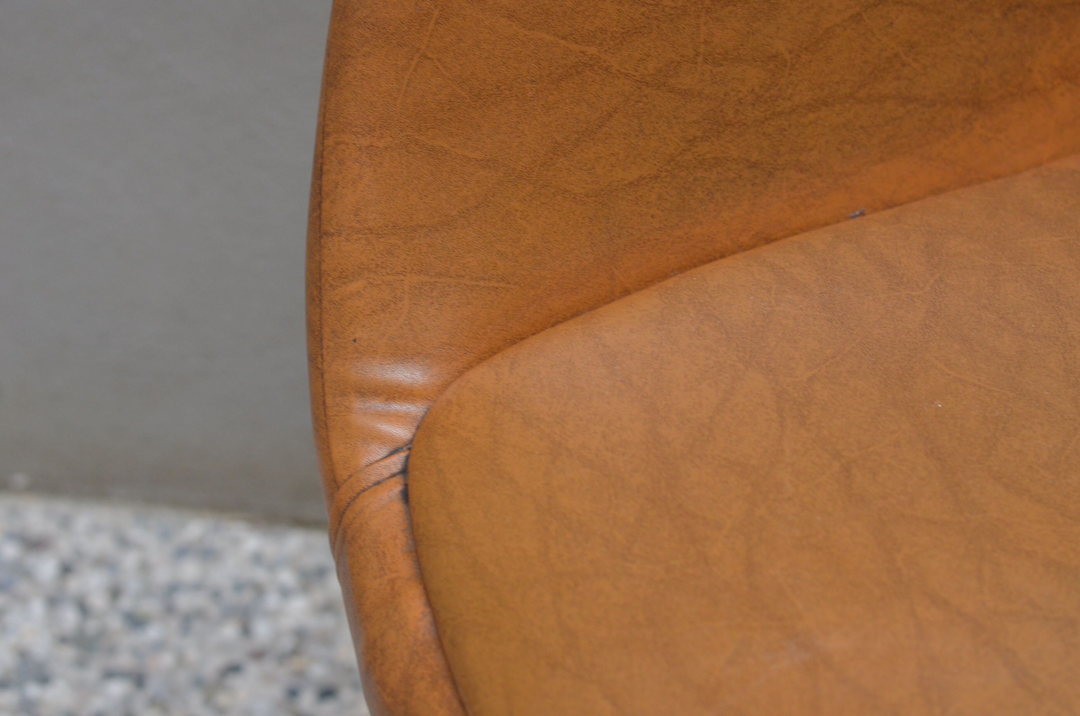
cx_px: 540
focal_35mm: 75
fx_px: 2245
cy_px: 358
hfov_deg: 27.0
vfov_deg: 18.1
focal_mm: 50
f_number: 4
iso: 720
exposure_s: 1/60
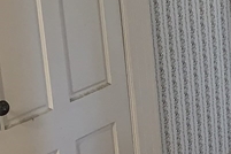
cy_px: 125
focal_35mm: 138
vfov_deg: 9.9
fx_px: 885
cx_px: 377
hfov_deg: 13.7
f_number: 1.8
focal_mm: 4.25
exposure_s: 1/15
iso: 40
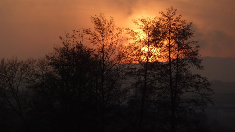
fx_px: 2219
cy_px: 49
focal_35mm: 356
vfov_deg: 3.4
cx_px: 118
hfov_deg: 6.1
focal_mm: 49.2
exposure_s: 1/250
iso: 80
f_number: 4.9
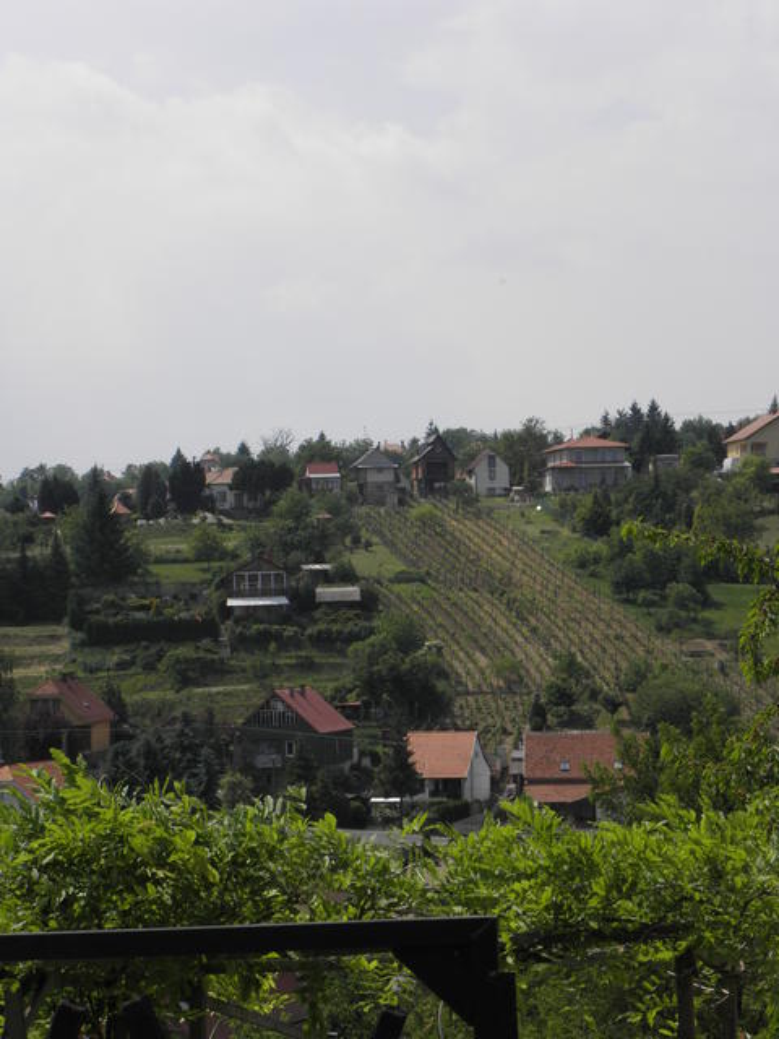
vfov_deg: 18.7
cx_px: 390
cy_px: 520
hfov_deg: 14.1
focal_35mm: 105
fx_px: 3151
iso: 64
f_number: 5.6
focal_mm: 18.76
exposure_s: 1/400
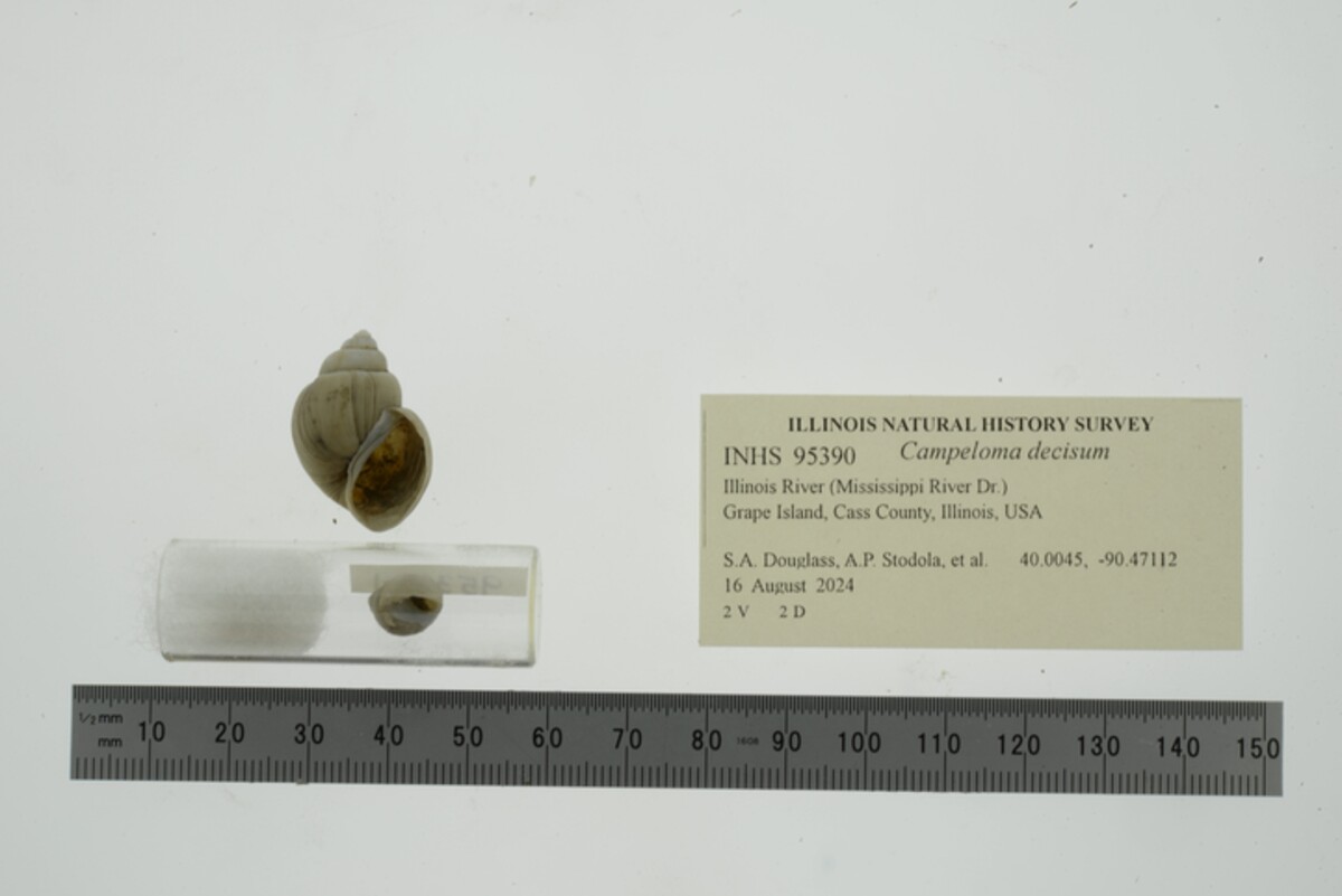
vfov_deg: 22.6
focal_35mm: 60
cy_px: 448
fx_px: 2237
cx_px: 671
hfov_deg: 33.4
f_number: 32
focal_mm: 60
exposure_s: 1/10
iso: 100
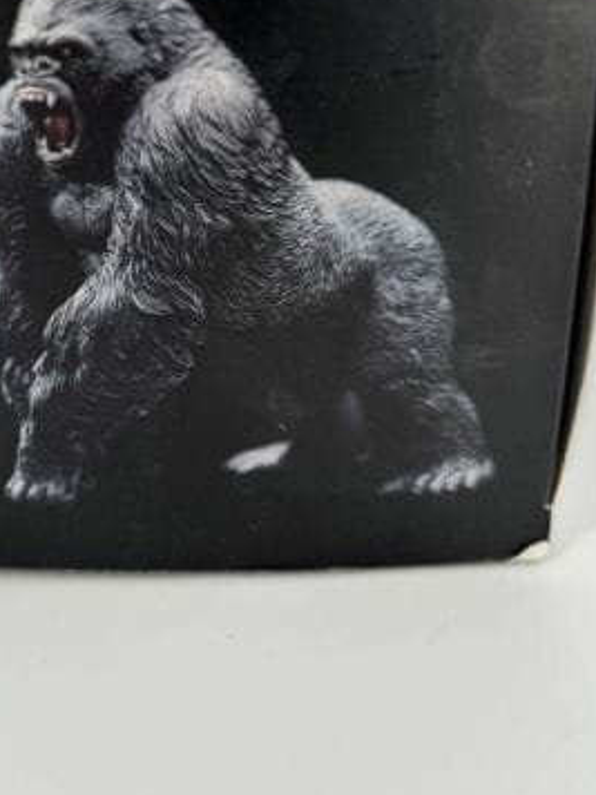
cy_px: 175
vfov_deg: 40.6
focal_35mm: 45
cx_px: 176
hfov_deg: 31.8
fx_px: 1033
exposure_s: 1/876
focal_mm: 6.76
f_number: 1.78
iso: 80
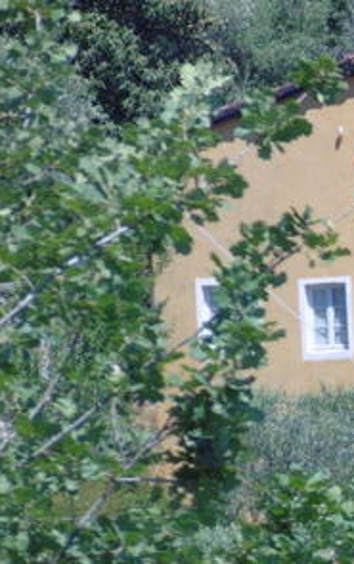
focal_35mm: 1014
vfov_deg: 2.1
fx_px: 15614
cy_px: 497
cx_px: 733
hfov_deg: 1.3
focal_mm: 65.1
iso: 100
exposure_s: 1/640
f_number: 5.9
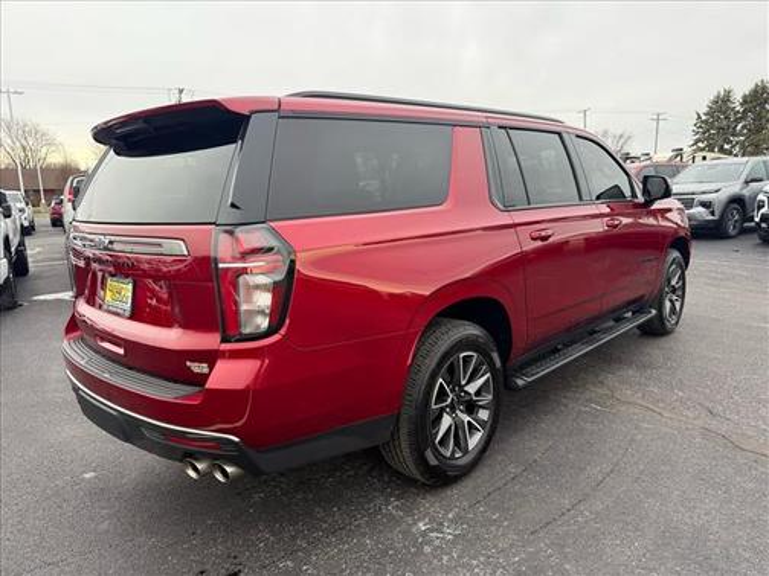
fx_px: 533
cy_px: 288
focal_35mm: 24
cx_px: 384
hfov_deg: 71.6
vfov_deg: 56.8
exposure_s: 1/314
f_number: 1.78
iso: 100
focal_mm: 6.76
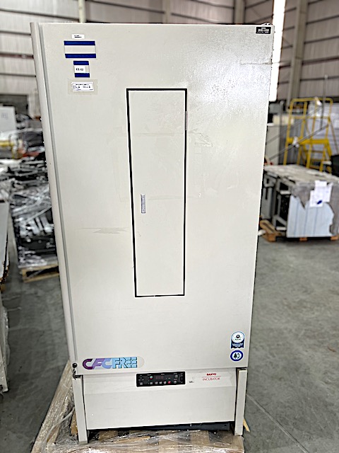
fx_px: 339
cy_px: 226
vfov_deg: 67.3
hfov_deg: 53.1
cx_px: 170
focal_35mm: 26
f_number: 1.5
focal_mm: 5.7
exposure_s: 1/100
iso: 80
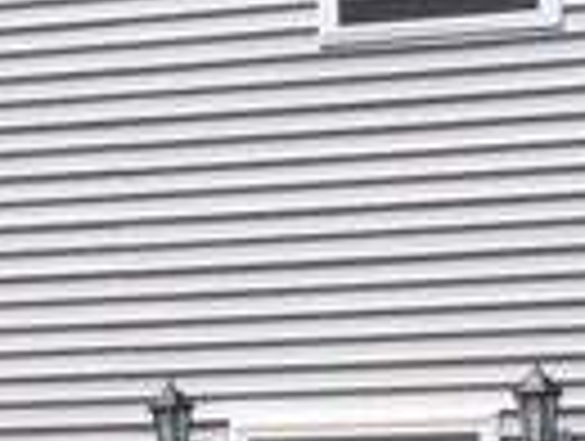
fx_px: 3877
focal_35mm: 229
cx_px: 7
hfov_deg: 8.6
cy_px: 274
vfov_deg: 6.5
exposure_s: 1/2513
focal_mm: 4.28
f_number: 2.4
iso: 50
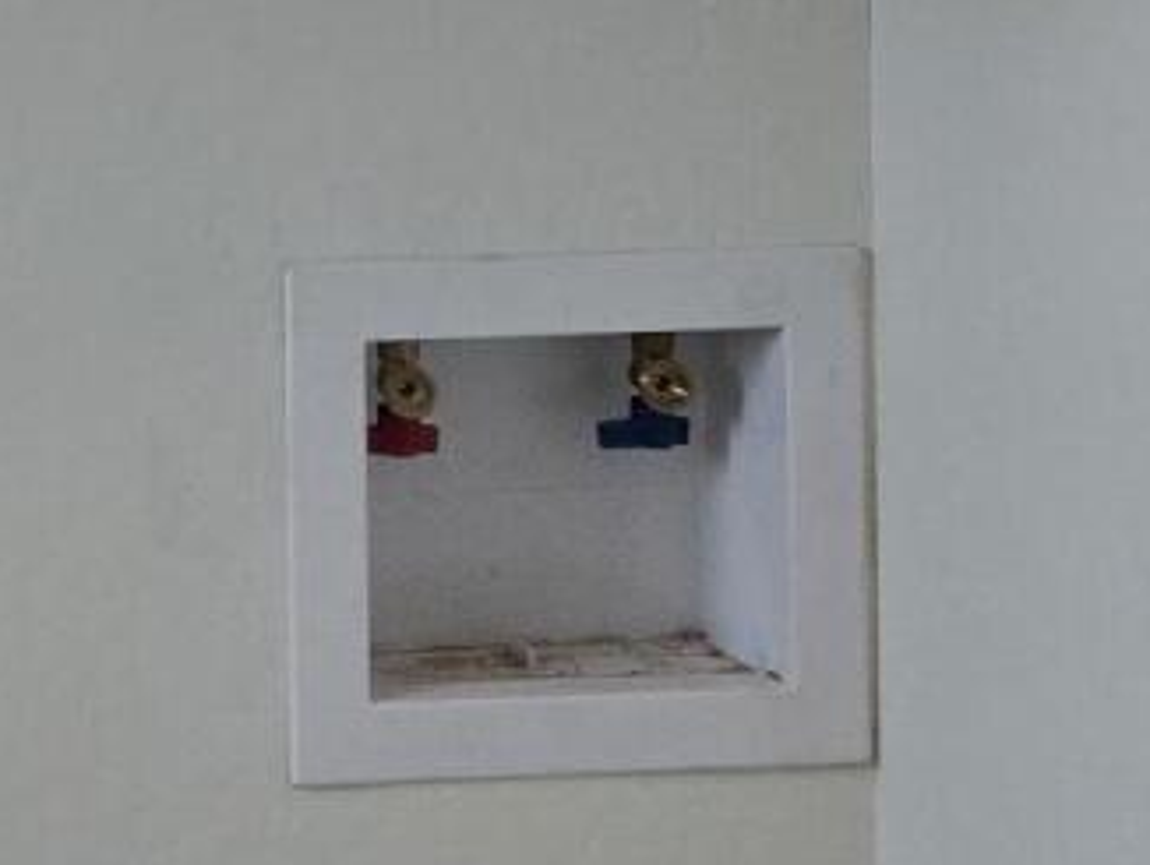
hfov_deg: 13.0
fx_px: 4688
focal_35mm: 141
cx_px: -702
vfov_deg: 10.0
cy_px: -657
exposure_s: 1/120
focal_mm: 5.4
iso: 125
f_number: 1.8
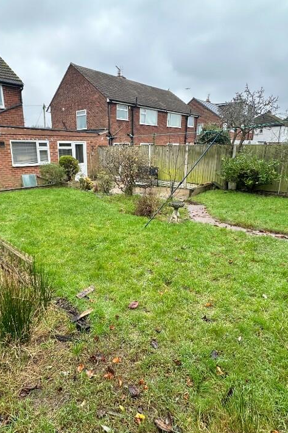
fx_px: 252
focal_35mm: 21
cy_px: 213
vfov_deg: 81.2
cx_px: 119
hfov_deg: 59.1
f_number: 2.2
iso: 80
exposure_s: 1/99
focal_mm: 2.22
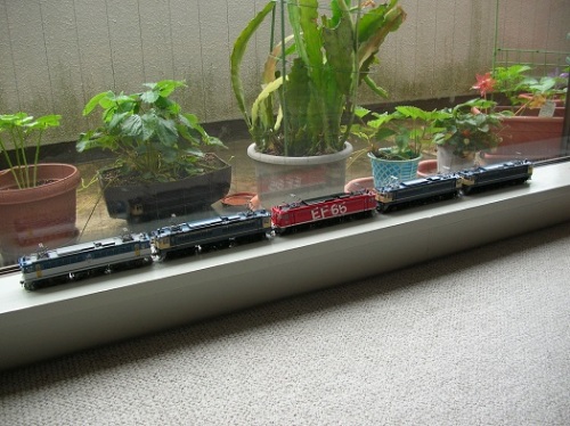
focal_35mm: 35
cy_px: 213
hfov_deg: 52.7
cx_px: 285
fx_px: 576
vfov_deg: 40.6
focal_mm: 5.8
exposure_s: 1/64.8
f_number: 2.8
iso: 50
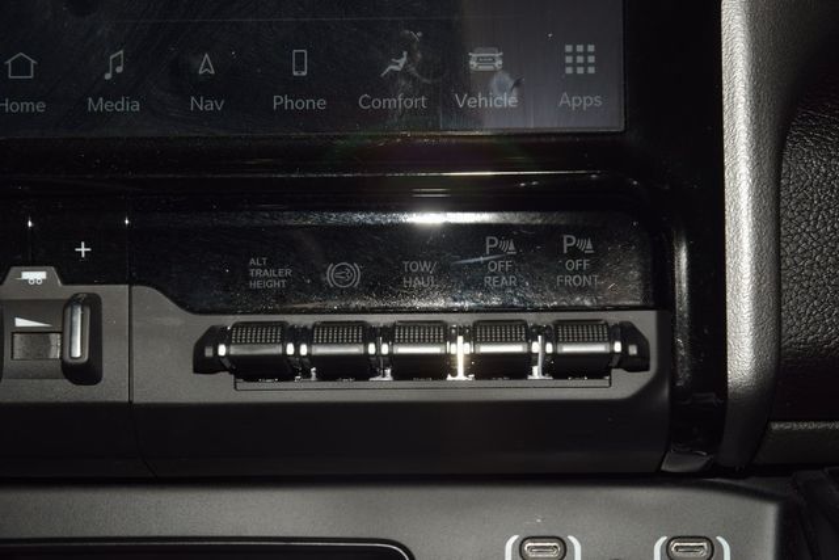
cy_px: 280
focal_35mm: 105
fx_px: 2447
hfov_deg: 19.5
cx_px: 420
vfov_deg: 13.0
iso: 100
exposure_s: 1/125
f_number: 8
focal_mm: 70
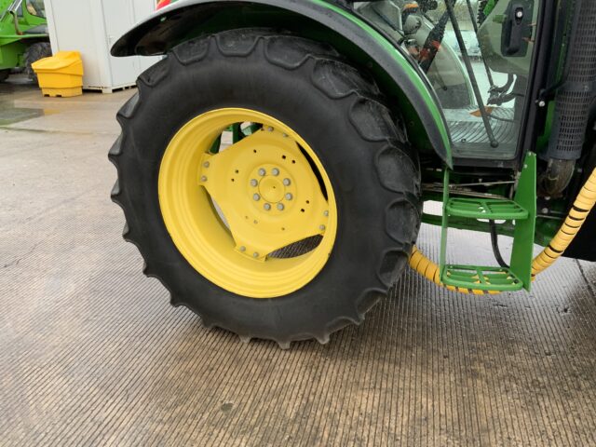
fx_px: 499
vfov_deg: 48.2
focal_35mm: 29
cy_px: 224
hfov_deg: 61.7
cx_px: 298
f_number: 1.8
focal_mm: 3
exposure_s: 1/122
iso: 40
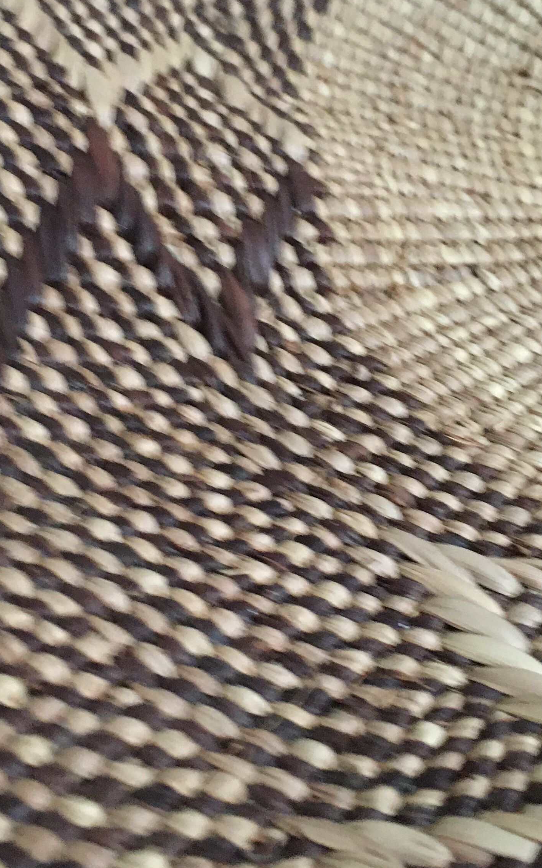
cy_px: 347
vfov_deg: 36.8
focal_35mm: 55
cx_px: 261
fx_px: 1300
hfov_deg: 23.5
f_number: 2.2
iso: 400
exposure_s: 1/17
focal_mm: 4.15
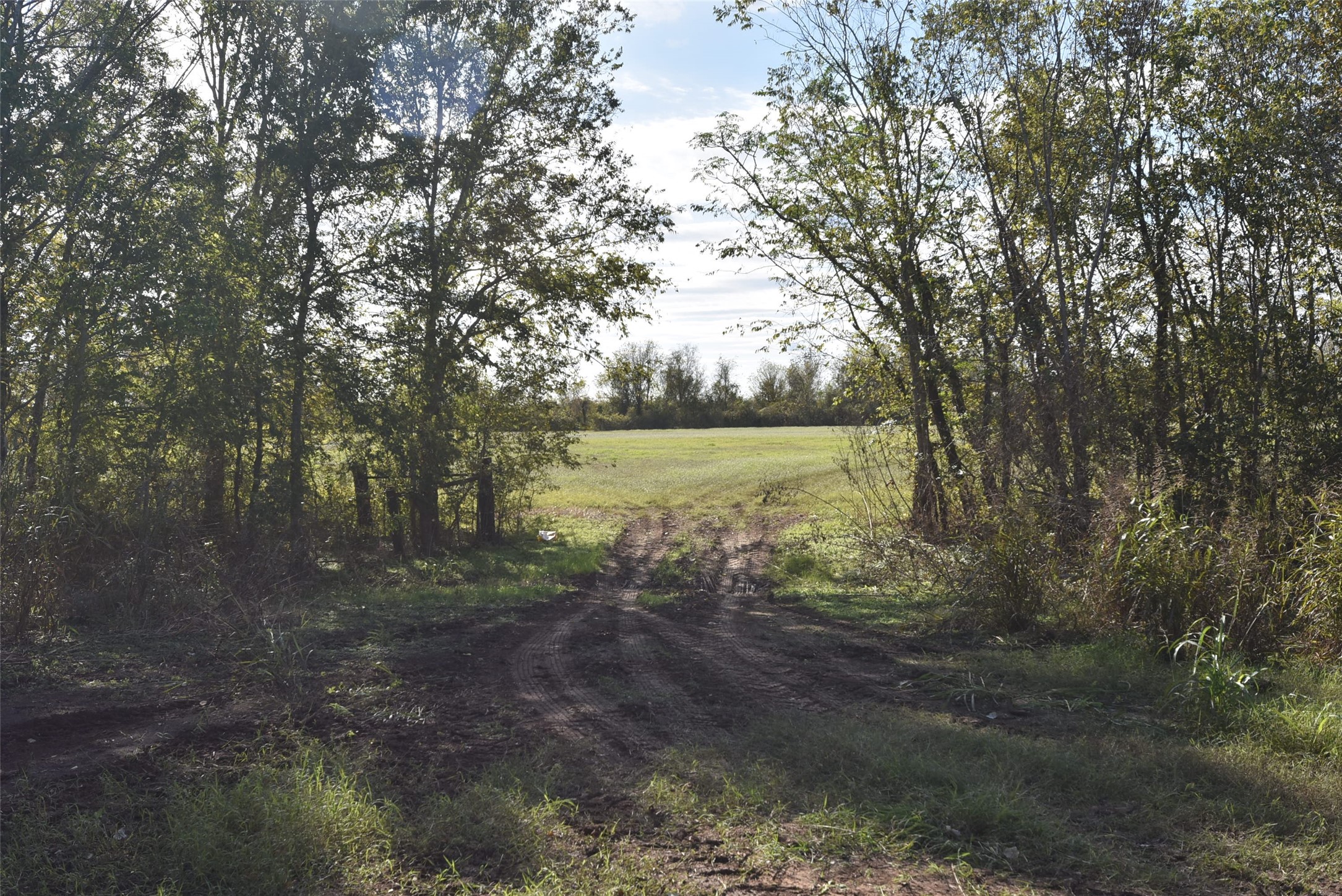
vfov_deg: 36.9
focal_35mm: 36
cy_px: 448
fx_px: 1343
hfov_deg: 53.1
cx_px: 671
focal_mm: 24
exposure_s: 1/250
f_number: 8
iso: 100
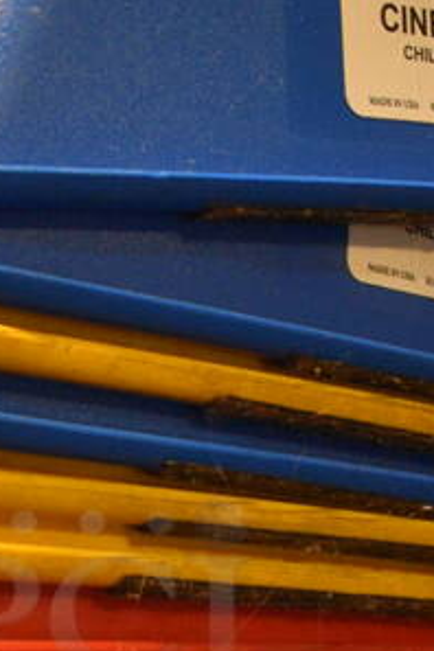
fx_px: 1501
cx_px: 92
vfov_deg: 23.7
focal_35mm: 83
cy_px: 613
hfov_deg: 16.3
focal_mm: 18
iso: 3200
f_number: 3.5
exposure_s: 1/25
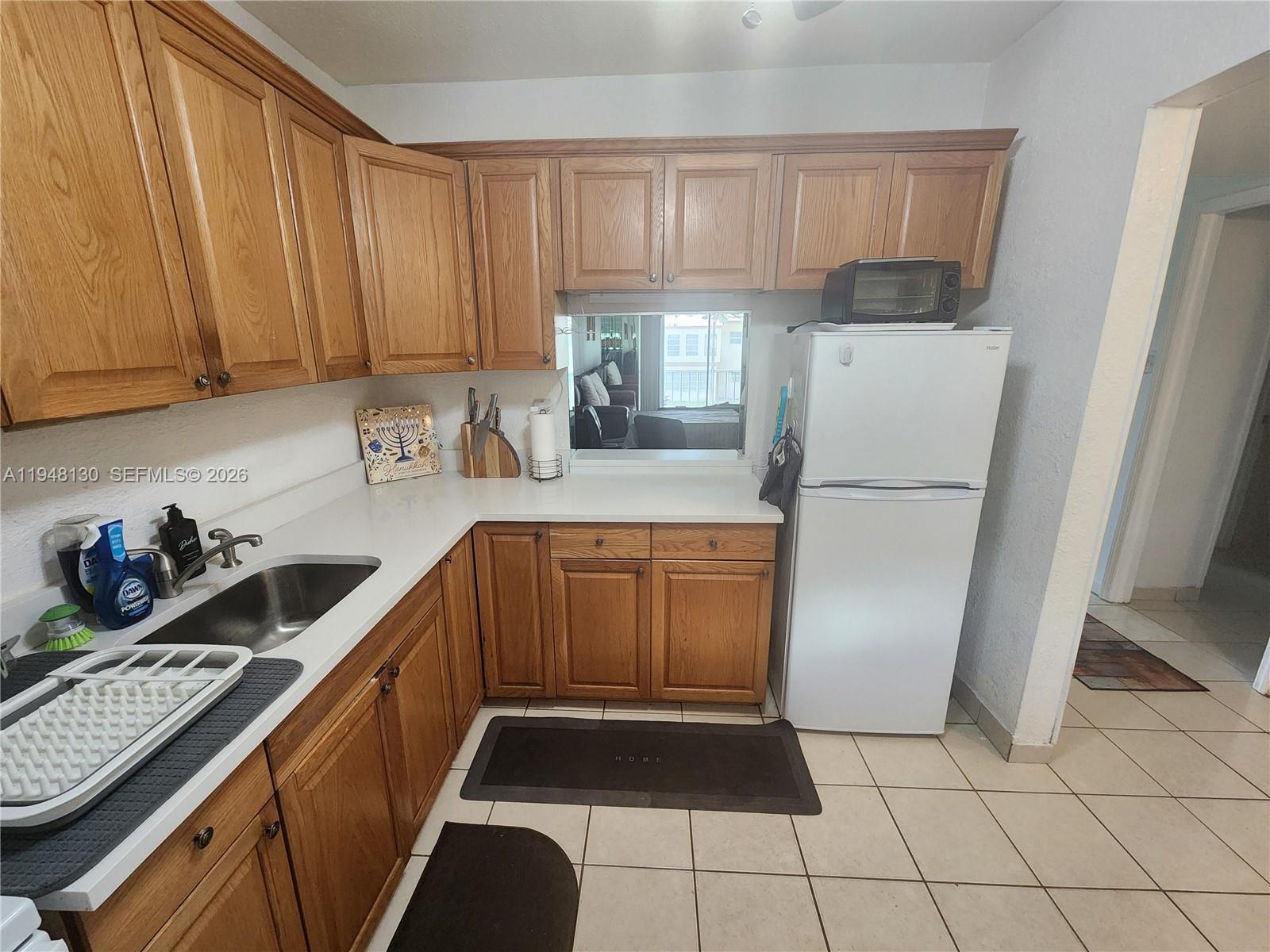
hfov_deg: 106.2
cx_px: 635
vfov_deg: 89.9
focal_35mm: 13
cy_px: 476
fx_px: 477
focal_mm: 2.2
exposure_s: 1/60
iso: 400
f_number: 2.2
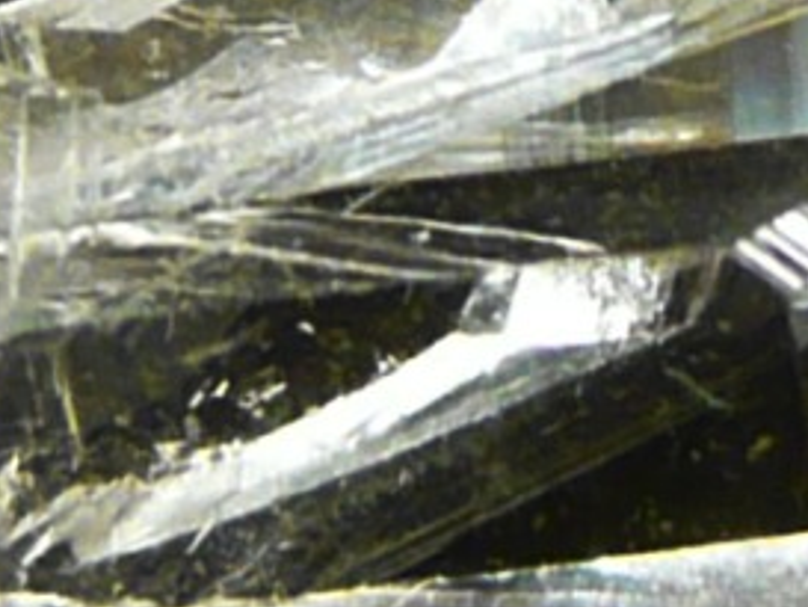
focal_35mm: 82
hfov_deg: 23.5
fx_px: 1915
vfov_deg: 18.0
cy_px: 317
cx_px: 624
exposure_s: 1/15
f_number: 3.3
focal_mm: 4.6
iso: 200
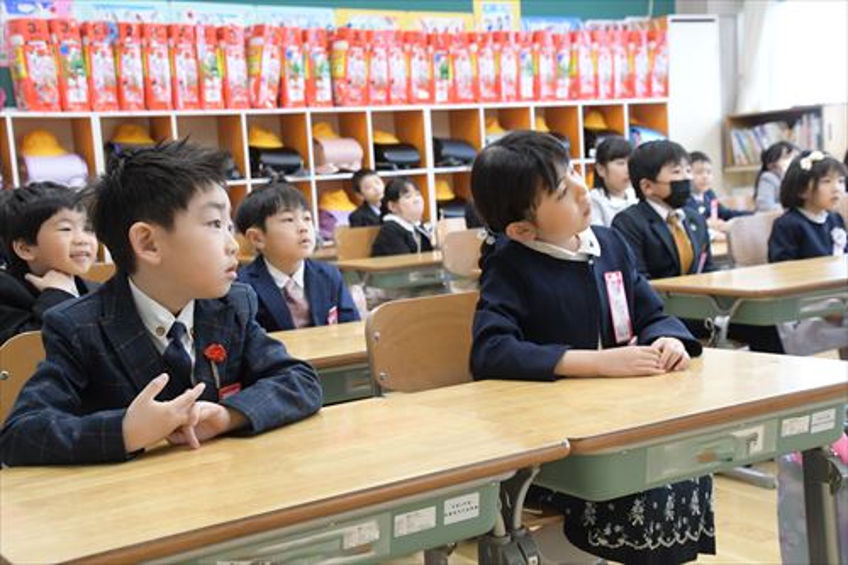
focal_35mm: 48
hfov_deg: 41.1
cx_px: 424
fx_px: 1130
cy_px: 282
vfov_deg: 28.1
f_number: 5.6
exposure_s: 1/125
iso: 3200
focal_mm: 32
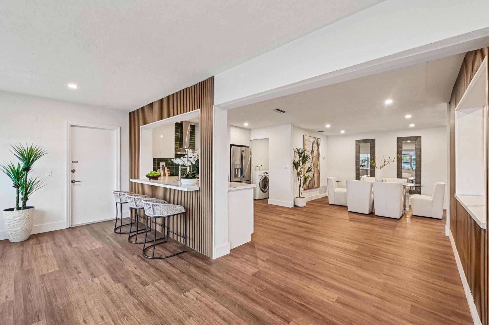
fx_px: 204
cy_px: 162
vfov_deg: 77.2
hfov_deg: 100.4
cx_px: 244
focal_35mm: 15
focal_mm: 15
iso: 400
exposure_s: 1/8
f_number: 8
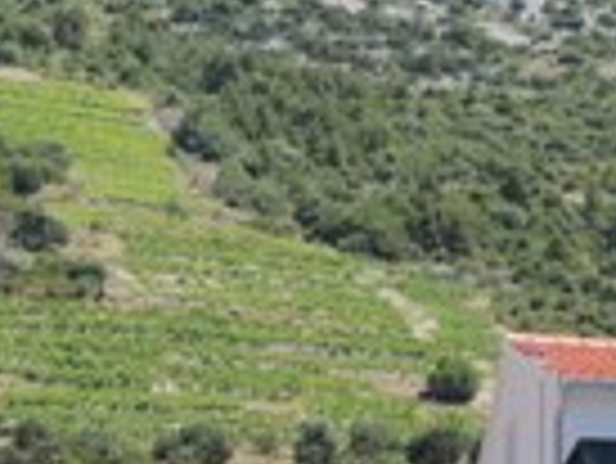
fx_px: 3633
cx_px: 656
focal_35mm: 204
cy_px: 784
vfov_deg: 7.1
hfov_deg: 9.6
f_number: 3.3
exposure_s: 1/640
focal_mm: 6.2
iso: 100
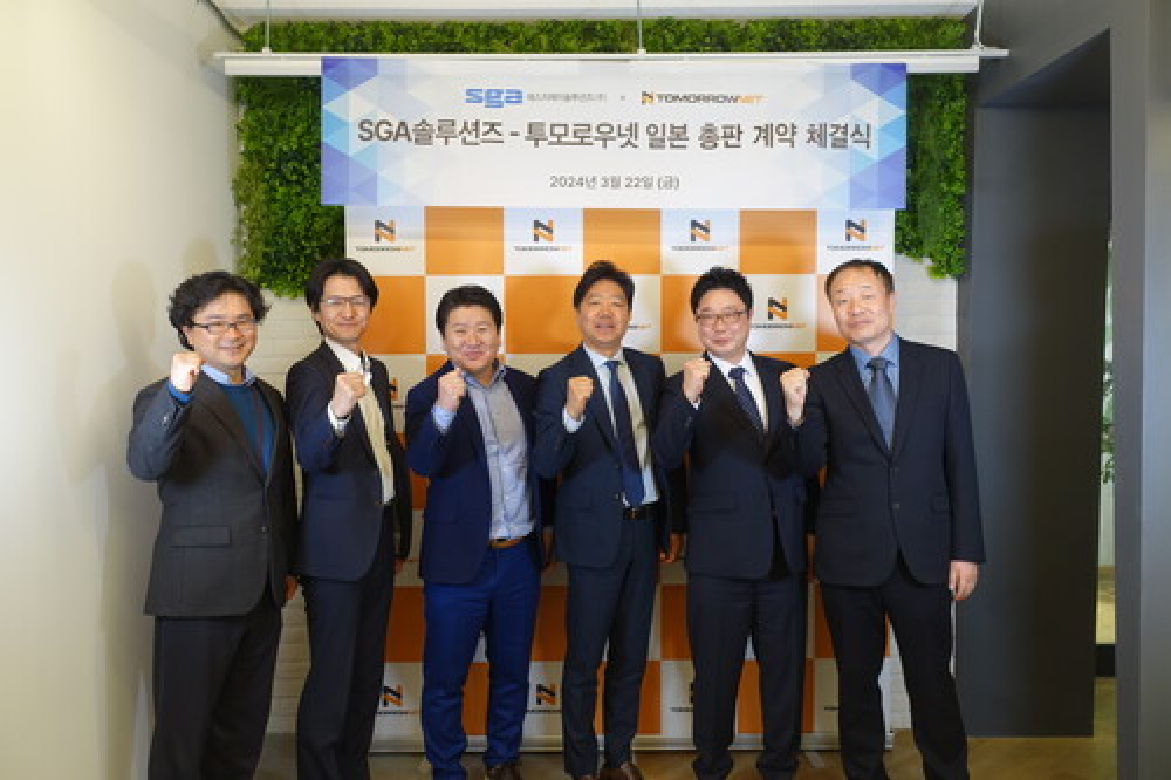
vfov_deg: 41.1
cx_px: 586
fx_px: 1040
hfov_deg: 58.7
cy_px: 390
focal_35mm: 32
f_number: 2.8
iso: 125
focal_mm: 11.81
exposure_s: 1/40
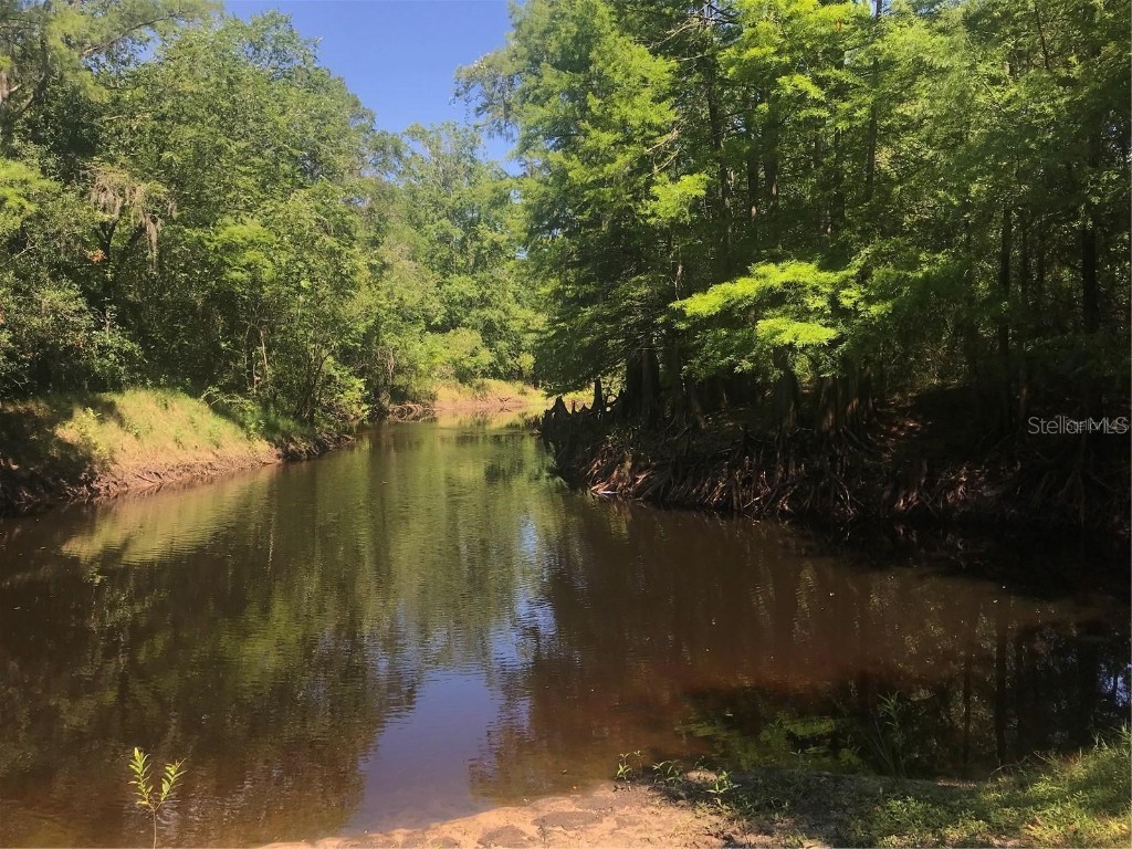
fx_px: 916
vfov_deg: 49.7
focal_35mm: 28
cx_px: 566
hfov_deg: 63.4
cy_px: 424
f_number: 1.8
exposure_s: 1/1088
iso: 20
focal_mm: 3.99
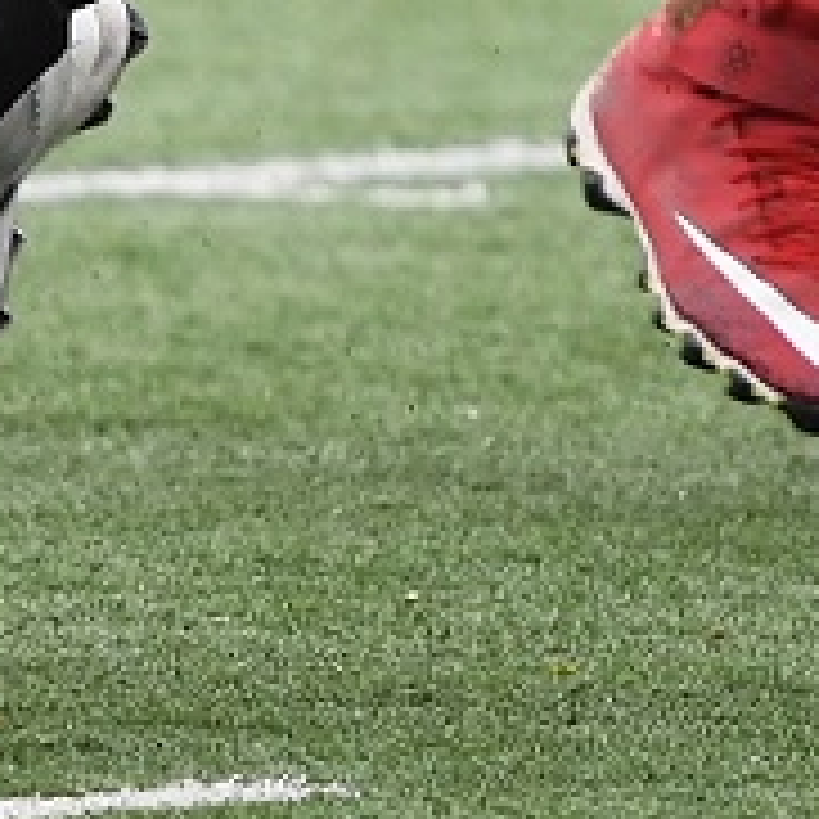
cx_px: -562
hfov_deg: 1.3
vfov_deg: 1.3
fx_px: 35665
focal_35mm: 1332
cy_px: -511
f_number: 3.5
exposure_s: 1/1000
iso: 360
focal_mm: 185
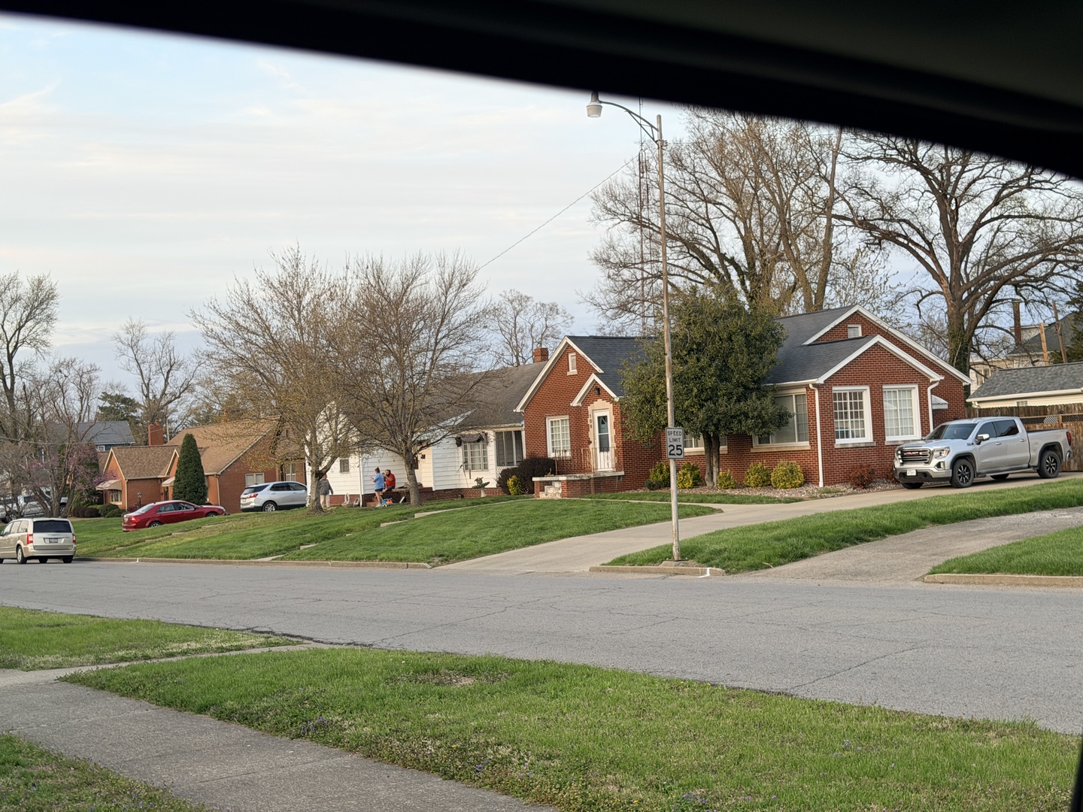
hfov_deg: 39.7
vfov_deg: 30.3
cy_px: 406
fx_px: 1502
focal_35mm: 48
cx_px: 542
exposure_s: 1/121
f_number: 1.78
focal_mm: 6.76
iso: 64
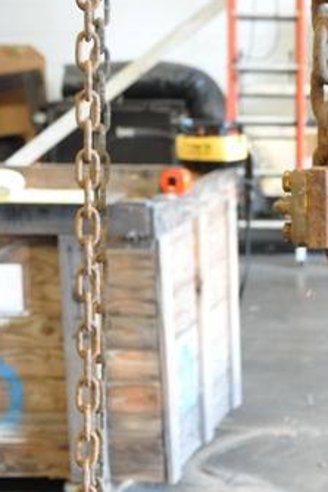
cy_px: 383
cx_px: 416
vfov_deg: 17.7
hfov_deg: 11.7
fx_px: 1567
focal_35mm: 115
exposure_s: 1/30
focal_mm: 25
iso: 1600
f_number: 4
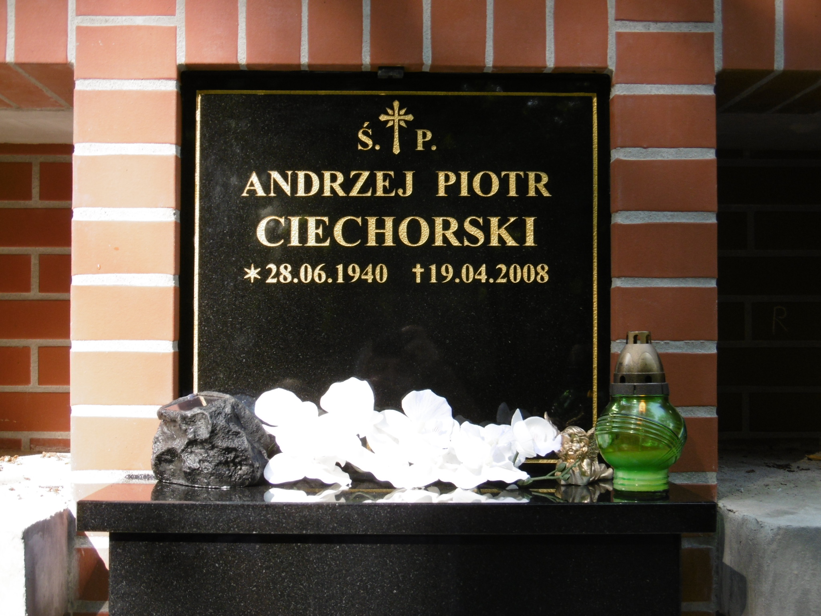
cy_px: 308
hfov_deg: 37.5
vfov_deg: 28.6
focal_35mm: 51
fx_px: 1210
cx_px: 410
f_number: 4
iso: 100
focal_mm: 9.2
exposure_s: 1/60
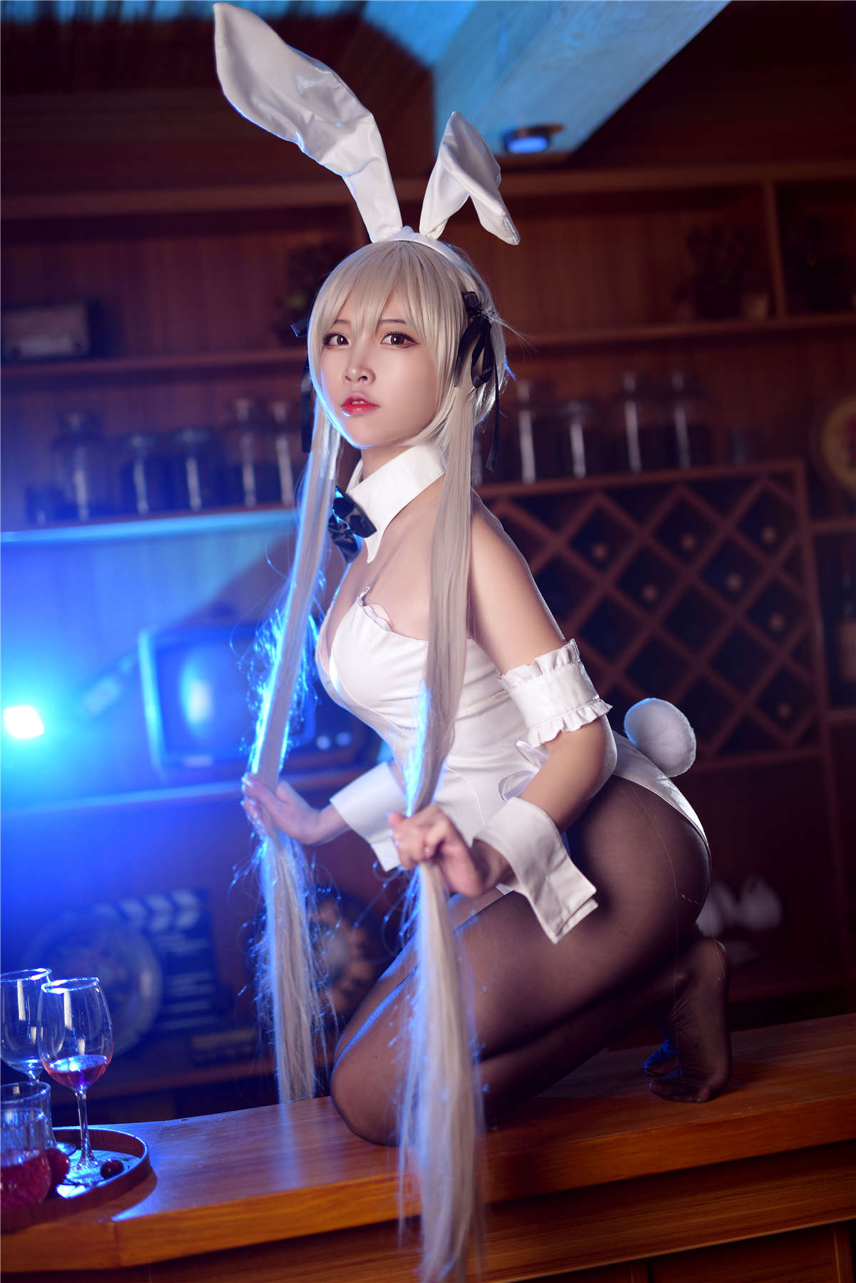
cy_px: 642
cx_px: 428
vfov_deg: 39.6
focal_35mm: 50
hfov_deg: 27.0
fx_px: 1782
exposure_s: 1/200
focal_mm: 50
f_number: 1.4
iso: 100
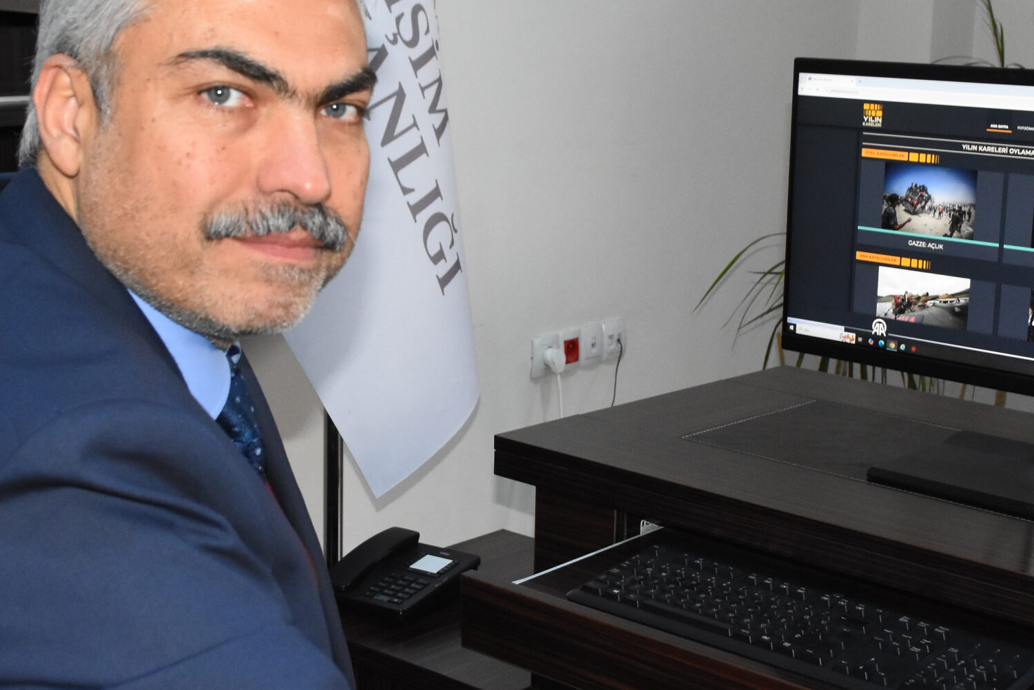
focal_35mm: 59
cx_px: 513
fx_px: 1690
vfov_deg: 23.1
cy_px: 356
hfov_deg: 34.0
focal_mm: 23
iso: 2500
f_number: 5.6
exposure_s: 1/125
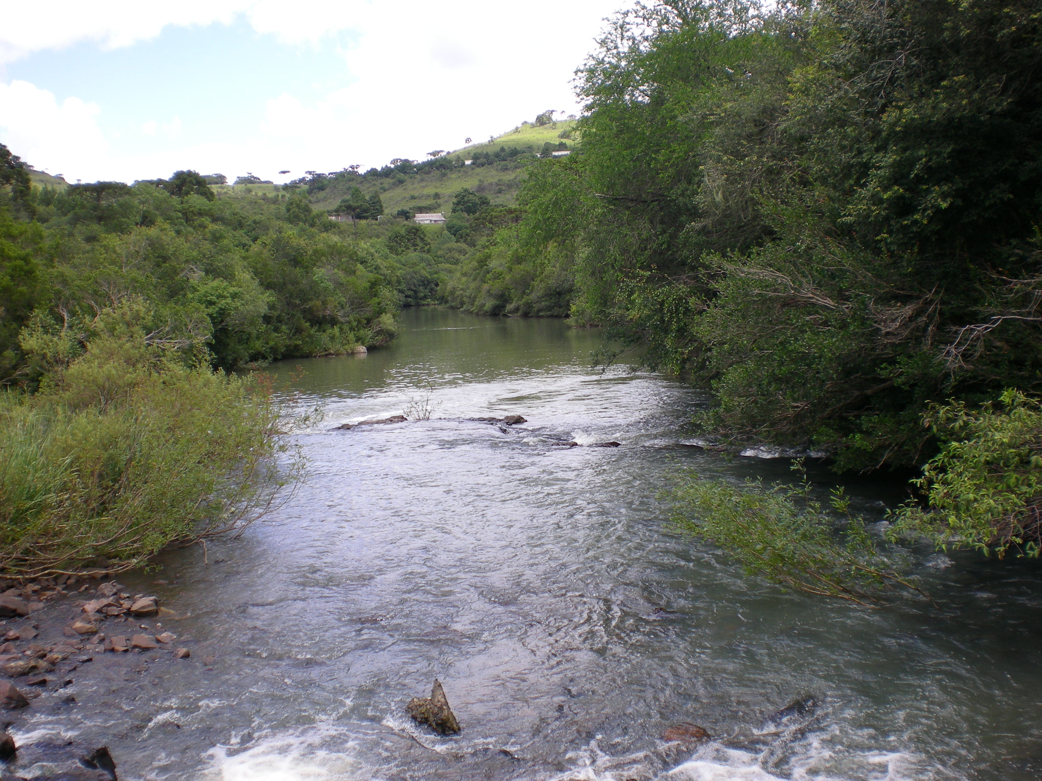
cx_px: 521
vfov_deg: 37.7
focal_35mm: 38
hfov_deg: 49.0
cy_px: 390
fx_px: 1144
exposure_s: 1/145
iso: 50
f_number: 4.6
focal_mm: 6.3
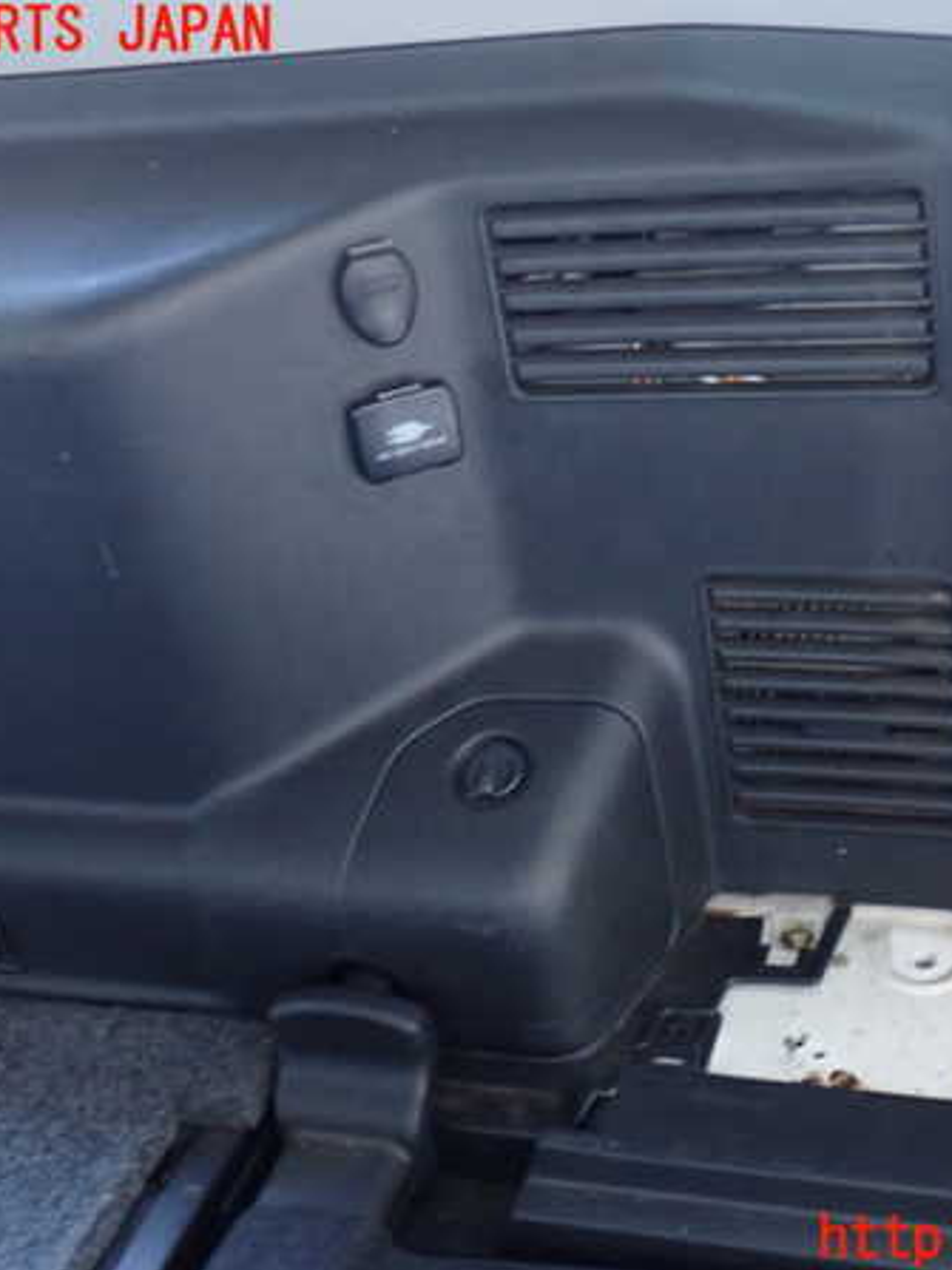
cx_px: 608
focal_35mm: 51
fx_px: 1871
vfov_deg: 37.5
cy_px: 636
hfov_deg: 28.4
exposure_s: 1/13
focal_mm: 6.83
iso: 800
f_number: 2.7
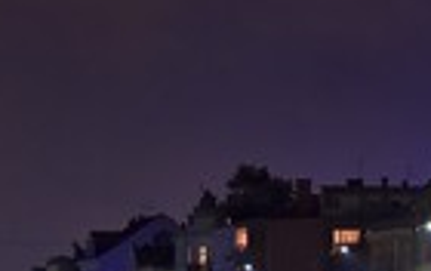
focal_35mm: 214
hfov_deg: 9.7
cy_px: 357
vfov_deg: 6.1
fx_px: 2518
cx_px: 422
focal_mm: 70
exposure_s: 1/2.5
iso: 1600
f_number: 5.6
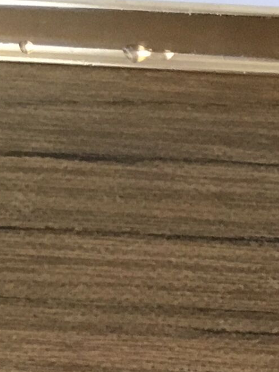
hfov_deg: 9.3
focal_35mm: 152
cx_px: 511
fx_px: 1635
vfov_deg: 12.1
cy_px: 642
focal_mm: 3.3
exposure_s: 1/33
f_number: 2.4
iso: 64
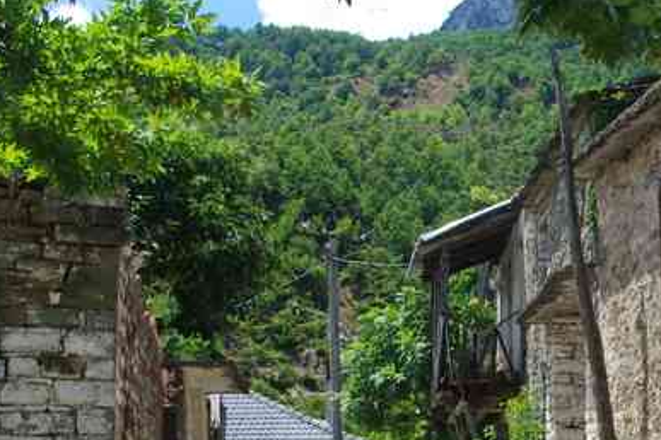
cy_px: 399
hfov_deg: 25.1
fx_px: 1469
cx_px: 476
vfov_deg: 16.8
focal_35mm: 80
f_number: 11
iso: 200
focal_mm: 20.6
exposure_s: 1/50
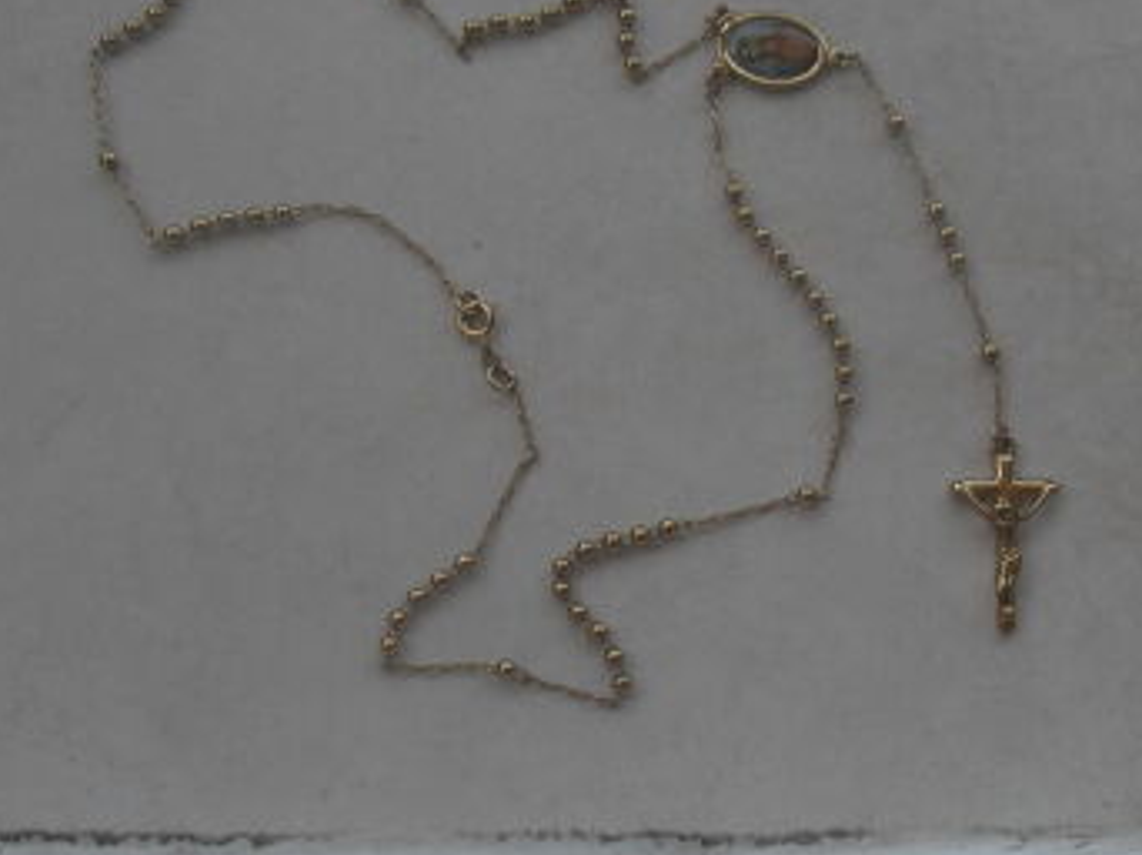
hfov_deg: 36.8
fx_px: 1714
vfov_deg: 27.8
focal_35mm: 52
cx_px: 621
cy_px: 294
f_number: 2.8
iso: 80
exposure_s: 1/180
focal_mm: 6.3
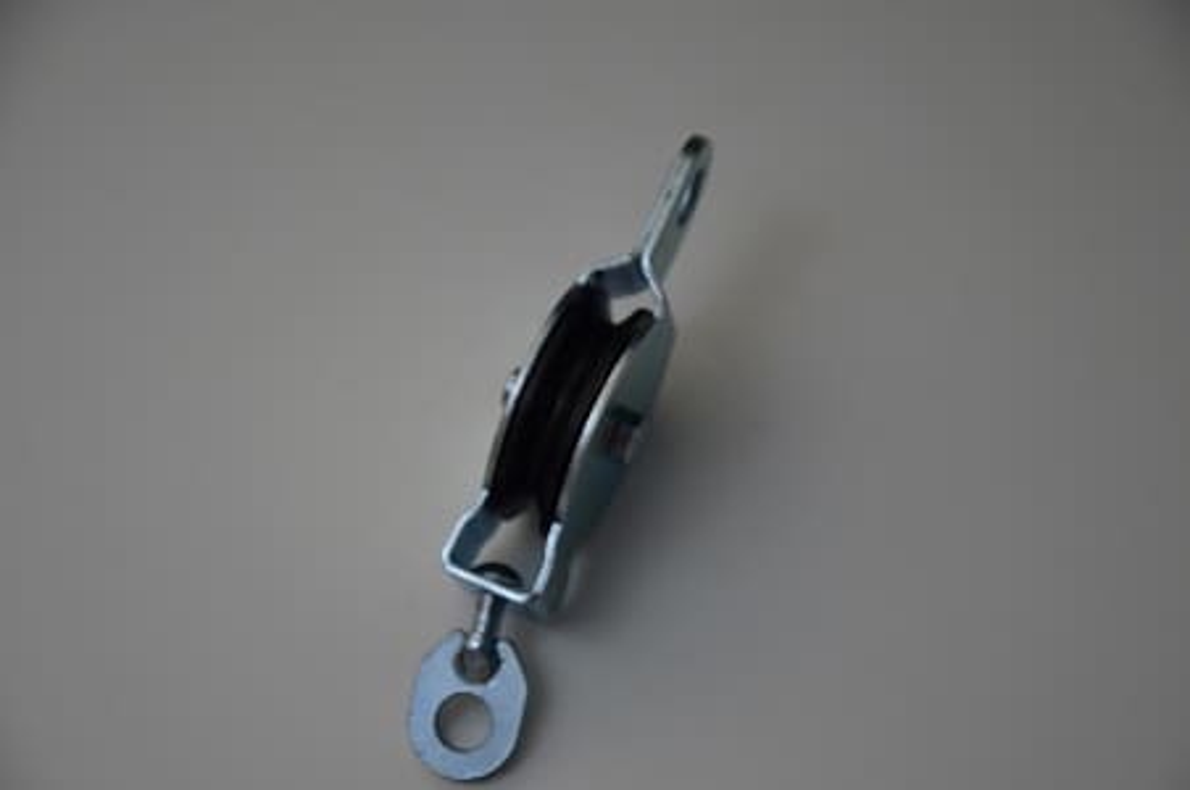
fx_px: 3466
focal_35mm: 105
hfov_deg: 19.5
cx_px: 595
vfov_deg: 13.0
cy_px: 395
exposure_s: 1/160
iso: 800
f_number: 5.3
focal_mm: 70
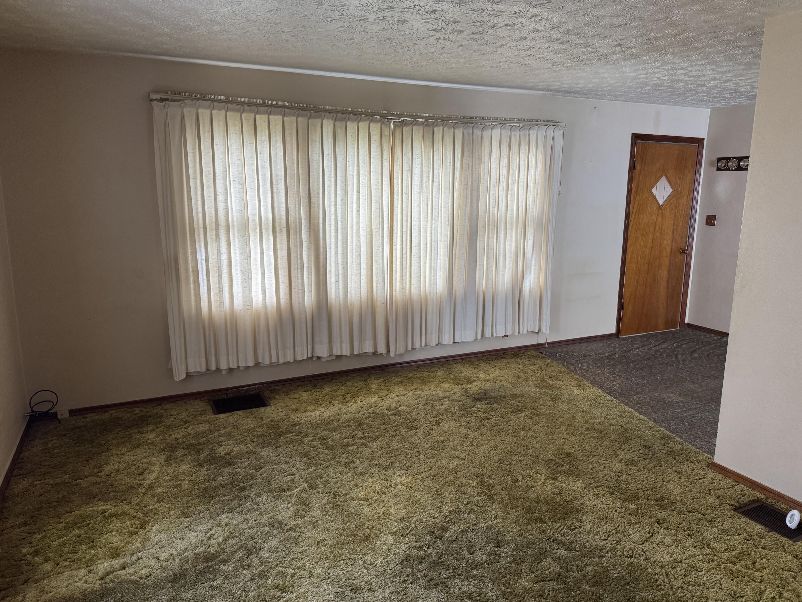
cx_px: 401
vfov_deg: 56.8
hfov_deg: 71.6
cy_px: 301
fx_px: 556
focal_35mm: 24
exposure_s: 1/63
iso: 200
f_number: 1.78
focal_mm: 6.76
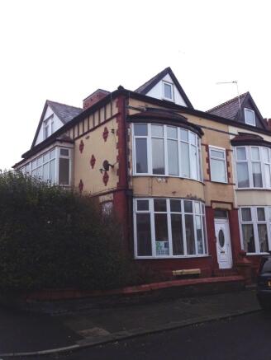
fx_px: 365
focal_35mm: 35
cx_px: 136
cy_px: 180
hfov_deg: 40.7
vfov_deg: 52.6
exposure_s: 1/511
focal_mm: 4.28
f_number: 2.4
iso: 50
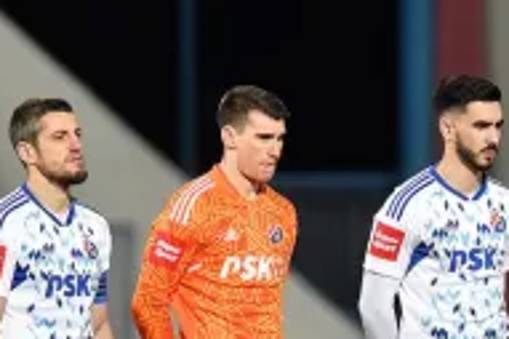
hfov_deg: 1.7
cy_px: 366
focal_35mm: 1191
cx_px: 397
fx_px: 16825
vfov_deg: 1.2
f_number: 3.2
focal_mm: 300
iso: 2500
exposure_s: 1/1250
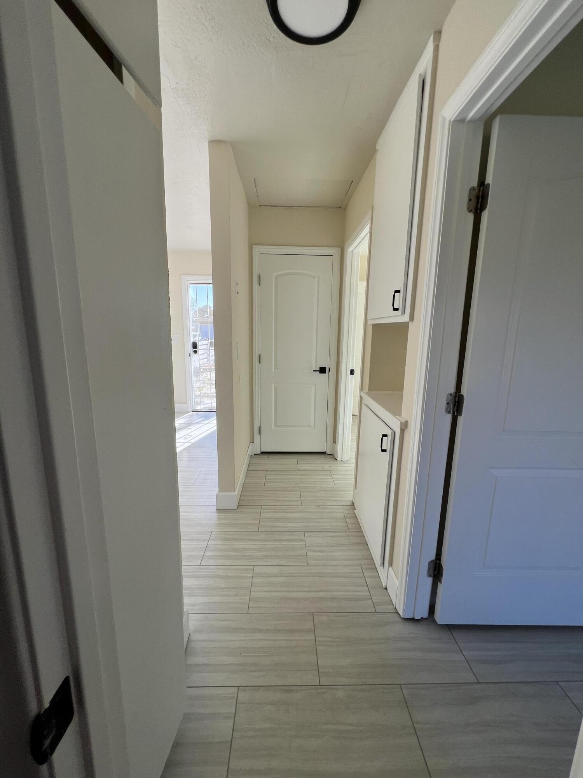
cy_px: 389
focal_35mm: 13
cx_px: 292
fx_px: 292
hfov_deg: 89.9
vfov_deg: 106.2
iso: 32
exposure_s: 1/187
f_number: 1.8
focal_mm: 1.57
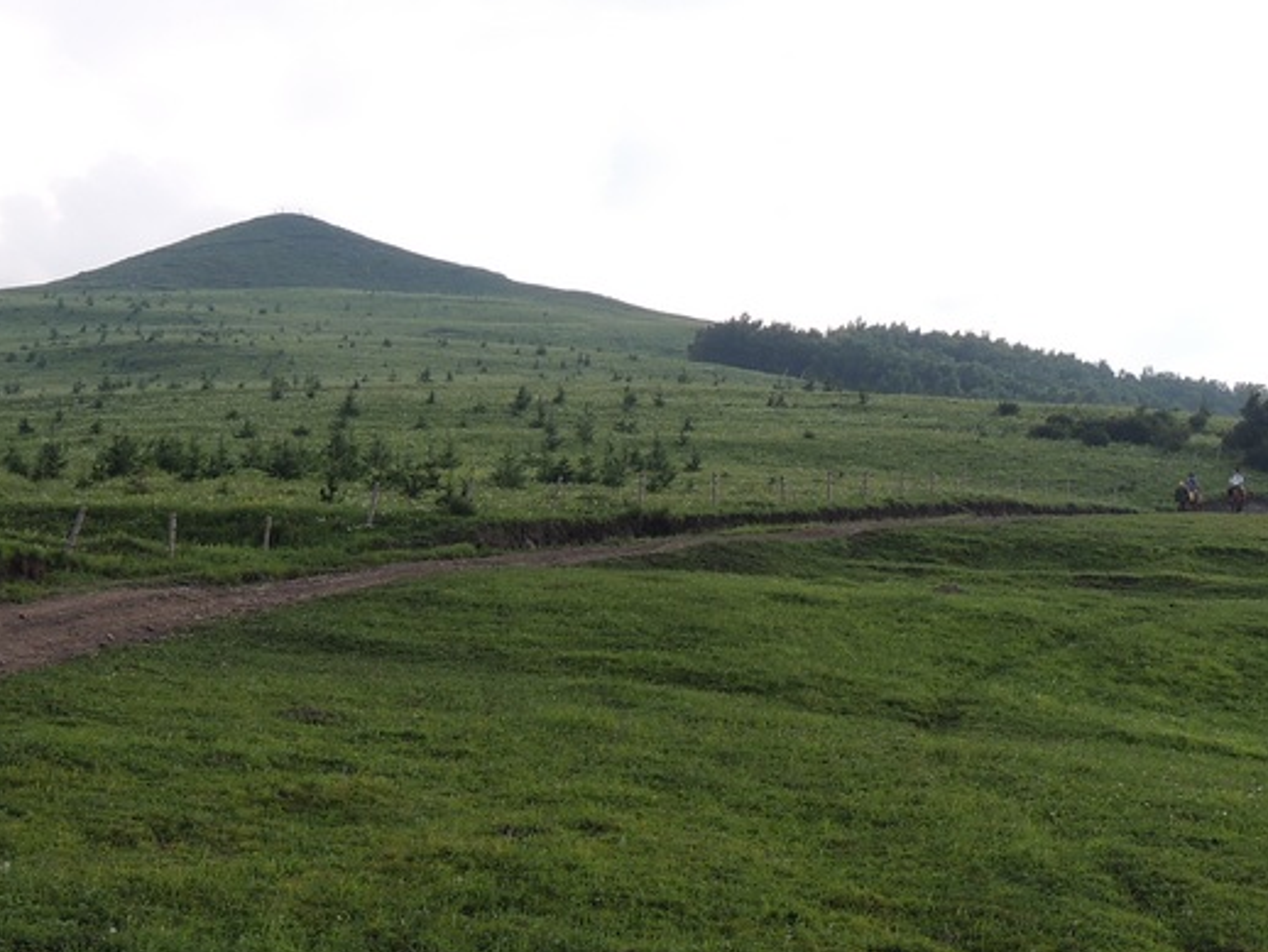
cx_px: 568
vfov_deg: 18.7
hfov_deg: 24.7
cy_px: 509
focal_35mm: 79
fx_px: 2895
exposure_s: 1/500
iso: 100
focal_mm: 7.1
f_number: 3.3
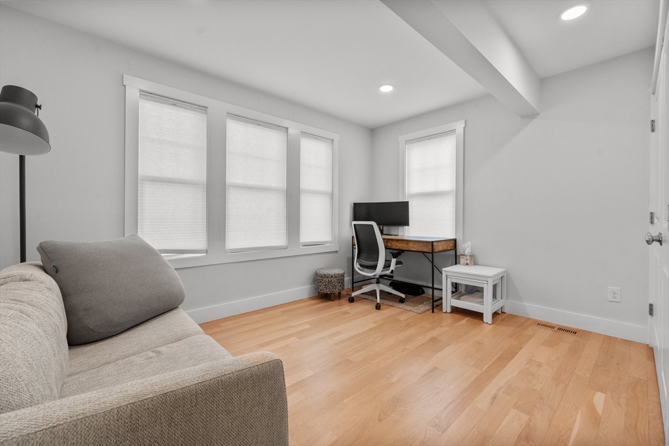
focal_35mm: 14
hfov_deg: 104.2
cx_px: 334
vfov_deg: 81.2
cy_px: 223
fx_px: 260
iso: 800
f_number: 8
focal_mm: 14
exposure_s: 1/10
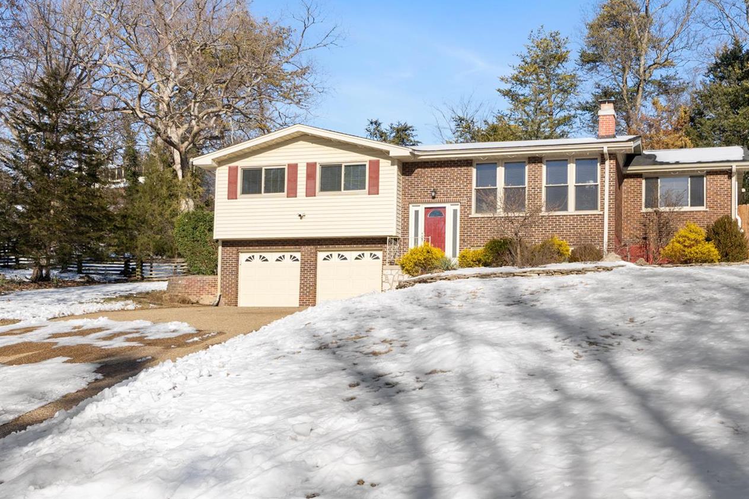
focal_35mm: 38
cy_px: 287
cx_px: 455
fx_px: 791
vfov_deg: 35.0
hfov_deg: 50.3
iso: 400
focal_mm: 20
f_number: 5.6
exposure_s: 1/1000
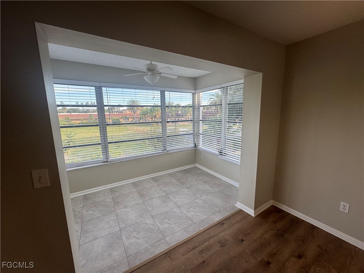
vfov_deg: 85.7
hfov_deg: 102.1
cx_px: 182
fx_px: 147
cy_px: 136
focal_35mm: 14
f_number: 2.2
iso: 40
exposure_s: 1/178
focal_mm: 2.22
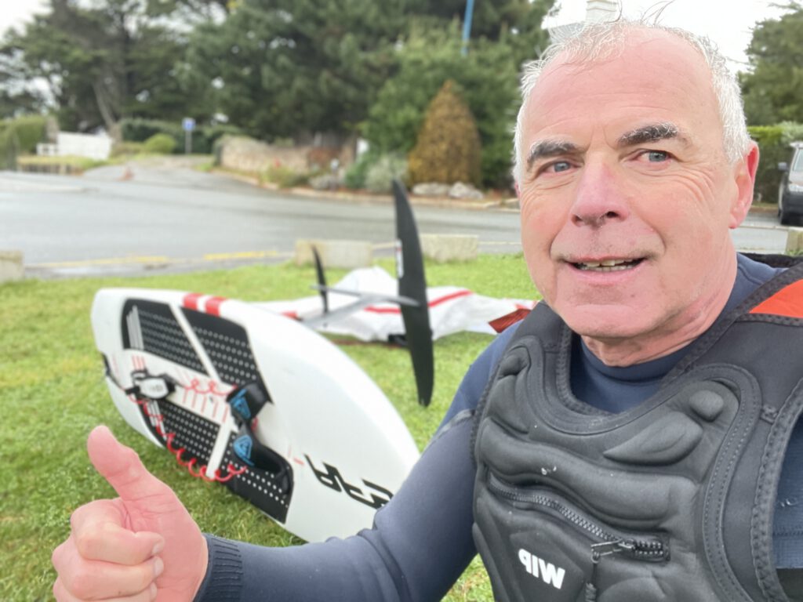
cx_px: 402
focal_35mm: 30
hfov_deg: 60.0
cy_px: 301
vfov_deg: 46.8
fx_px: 696
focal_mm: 2.71
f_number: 2.2
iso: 125
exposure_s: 1/60
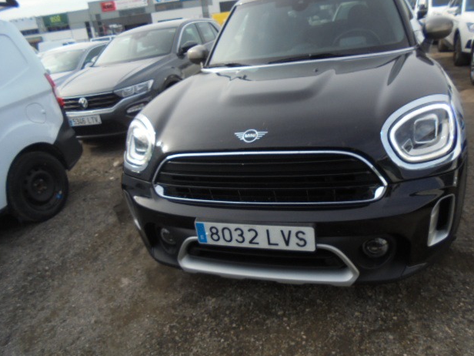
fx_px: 370
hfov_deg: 65.3
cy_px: 176
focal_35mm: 27
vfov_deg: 51.4
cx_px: 244
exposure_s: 1/500
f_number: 3.5
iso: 100
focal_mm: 4.6
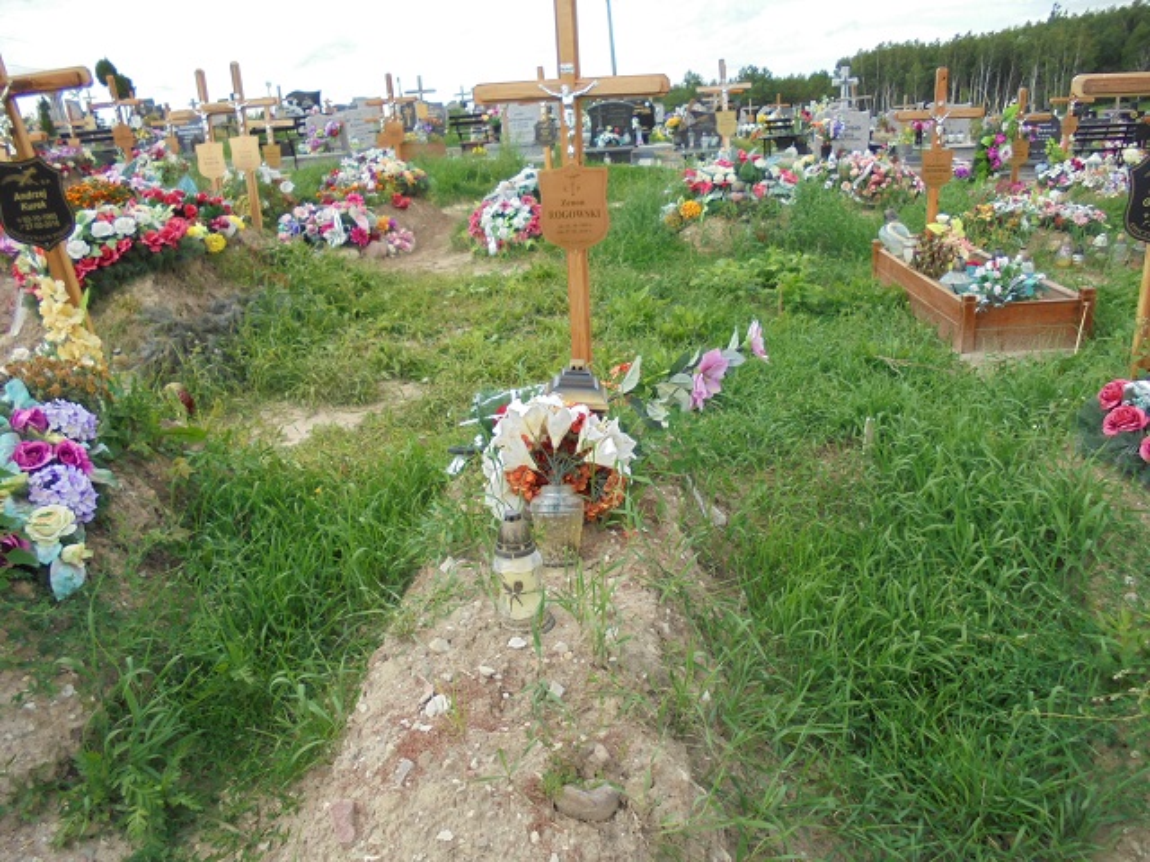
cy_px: 431
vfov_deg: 53.1
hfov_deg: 67.3
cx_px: 575
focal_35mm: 26
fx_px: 864
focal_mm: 4.6
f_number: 3.5
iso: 100
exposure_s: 1/500
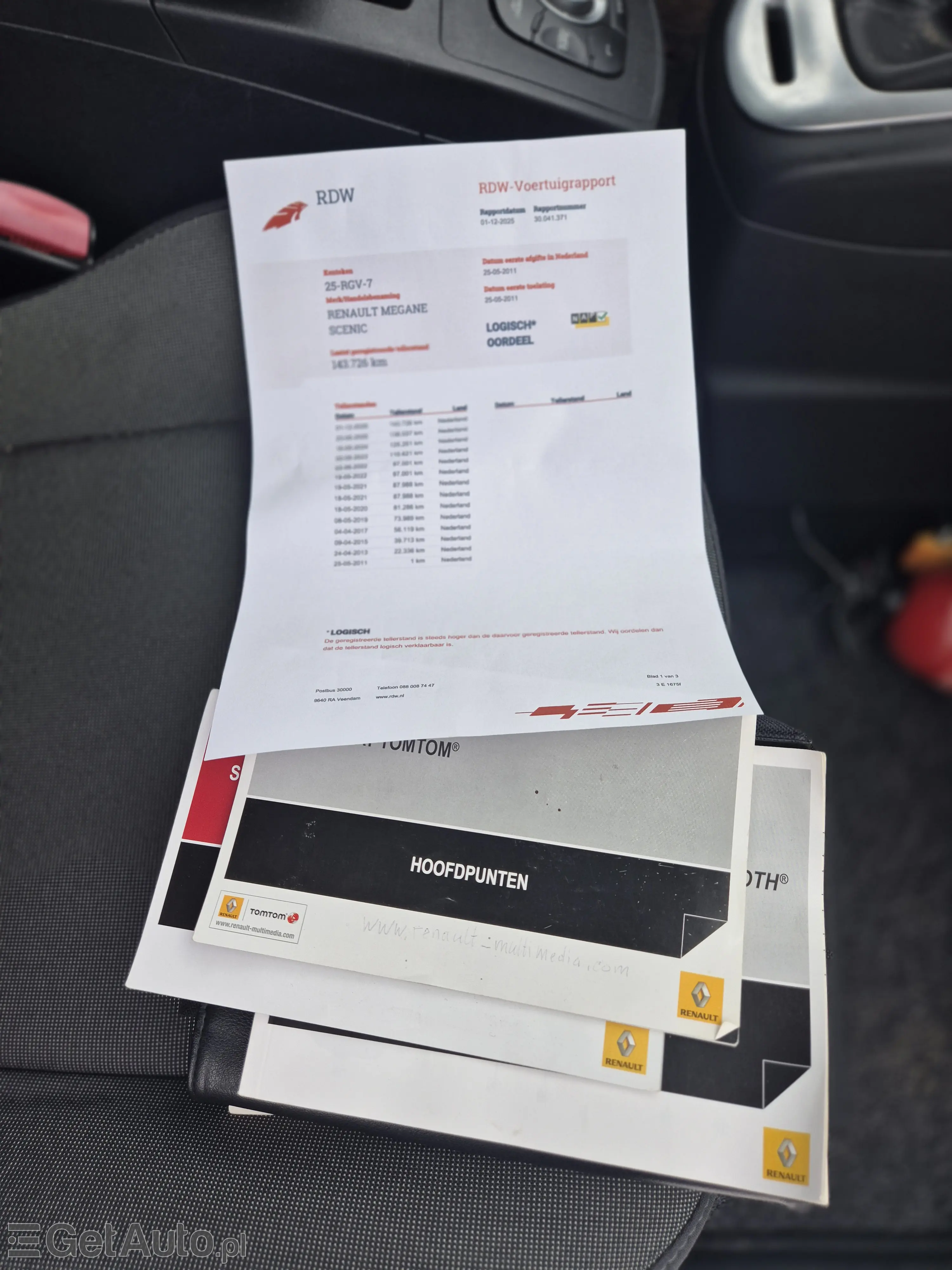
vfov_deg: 73.9
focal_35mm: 23
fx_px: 843
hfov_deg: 58.9
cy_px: 635
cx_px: 476
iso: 64
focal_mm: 5.4
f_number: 1.8
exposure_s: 1/100
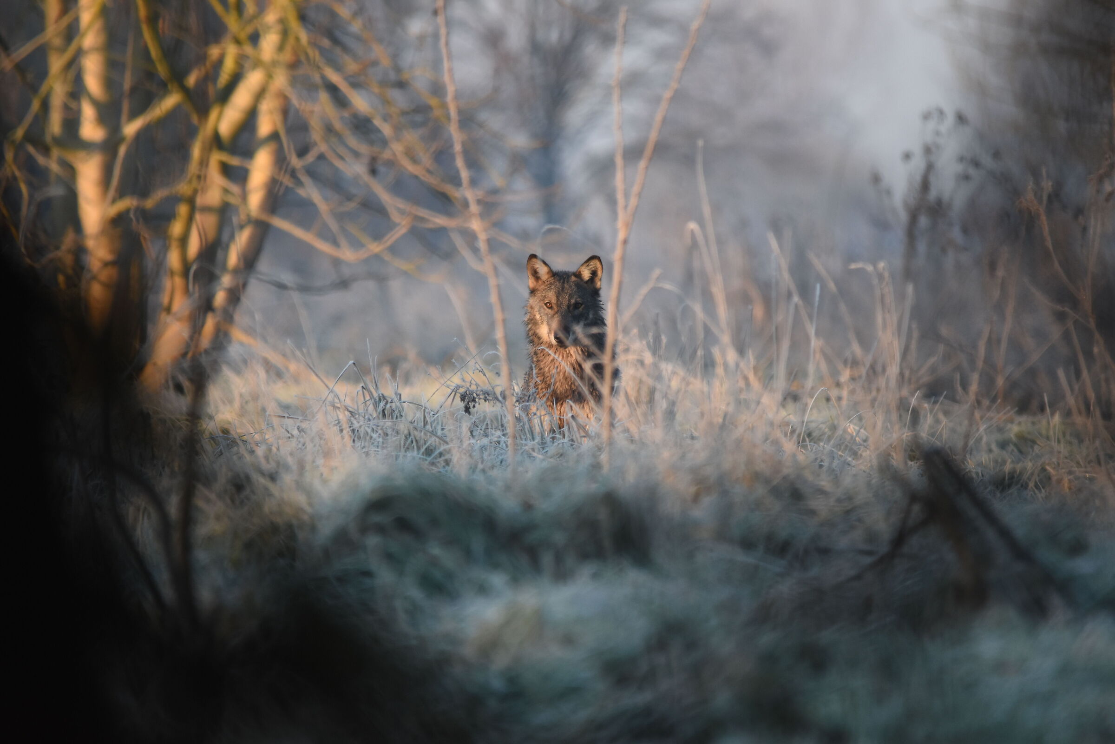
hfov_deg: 2.7
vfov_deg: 1.8
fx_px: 23227
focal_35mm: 750
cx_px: 558
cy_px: 372
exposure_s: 1/500
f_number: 6.3
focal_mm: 500
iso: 800
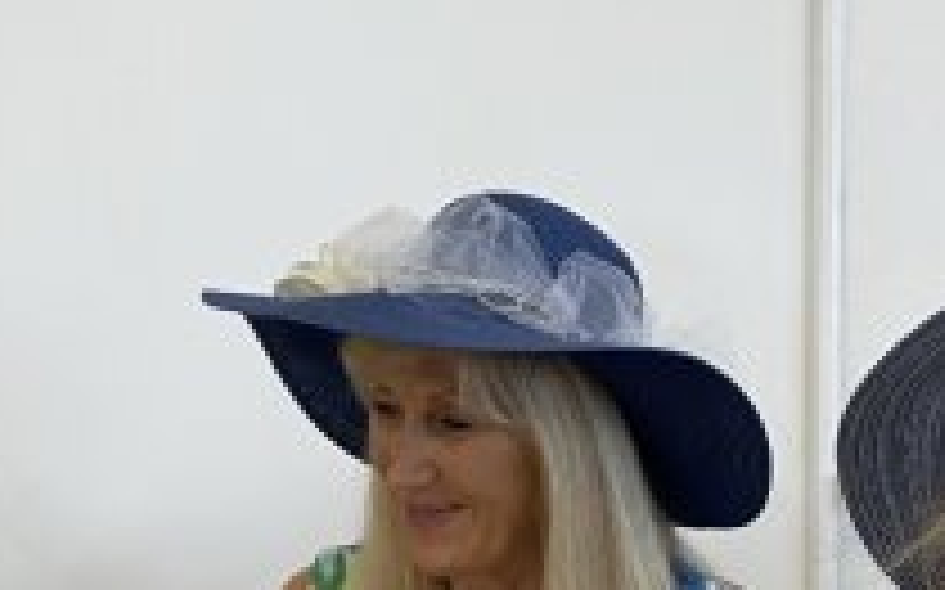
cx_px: 472
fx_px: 2162
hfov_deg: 24.7
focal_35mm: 84
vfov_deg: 15.4
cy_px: 527
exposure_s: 1/60
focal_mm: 4.25
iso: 80
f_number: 1.8
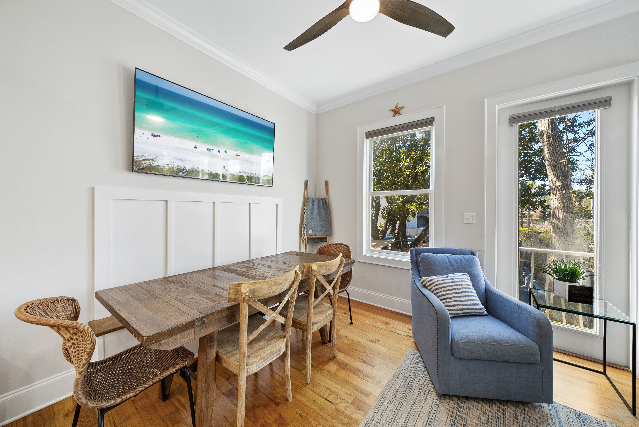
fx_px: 213
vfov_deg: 90.1
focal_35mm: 12
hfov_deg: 112.6
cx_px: 320
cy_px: 214
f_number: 7.1
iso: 200
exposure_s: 1/4
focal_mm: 12
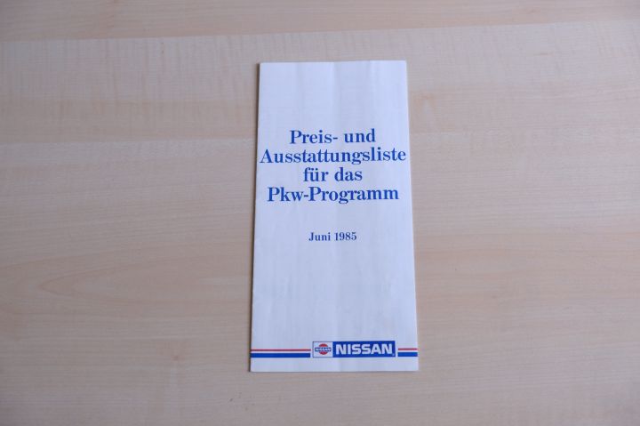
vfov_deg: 33.4
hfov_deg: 48.5
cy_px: 213
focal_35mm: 40
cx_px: 320
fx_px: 711
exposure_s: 1/60
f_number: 3.2
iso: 320
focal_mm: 26.5
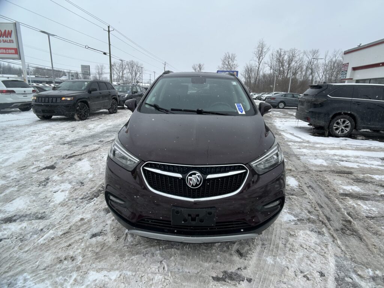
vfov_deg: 53.1
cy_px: 144
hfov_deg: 67.3
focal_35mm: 26
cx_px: 192
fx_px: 288
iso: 50
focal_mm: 5.7
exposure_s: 1/1838
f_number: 1.5
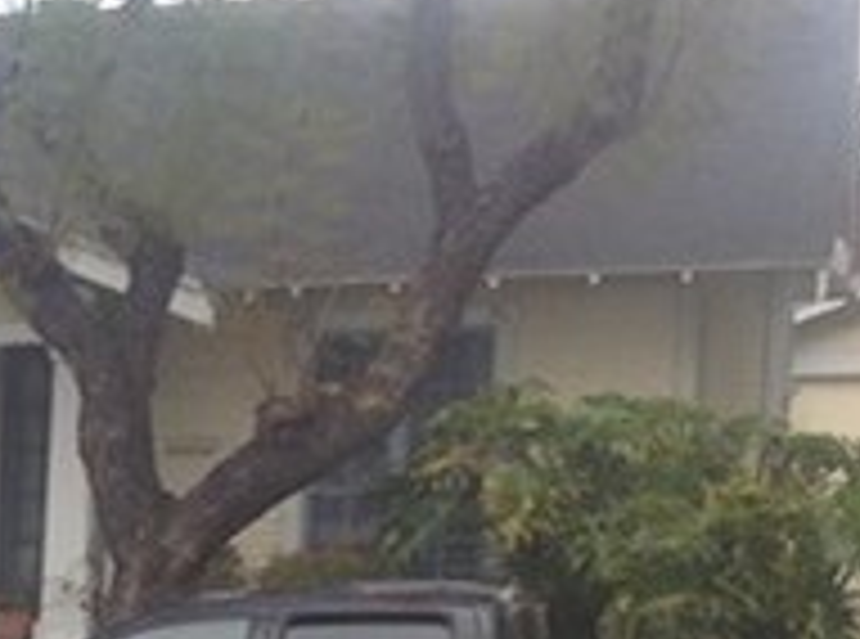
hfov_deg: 9.7
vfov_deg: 7.5
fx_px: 4656
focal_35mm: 188
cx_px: -1000
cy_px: 1289
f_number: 2.4
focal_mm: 4.28
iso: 50
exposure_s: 1/227
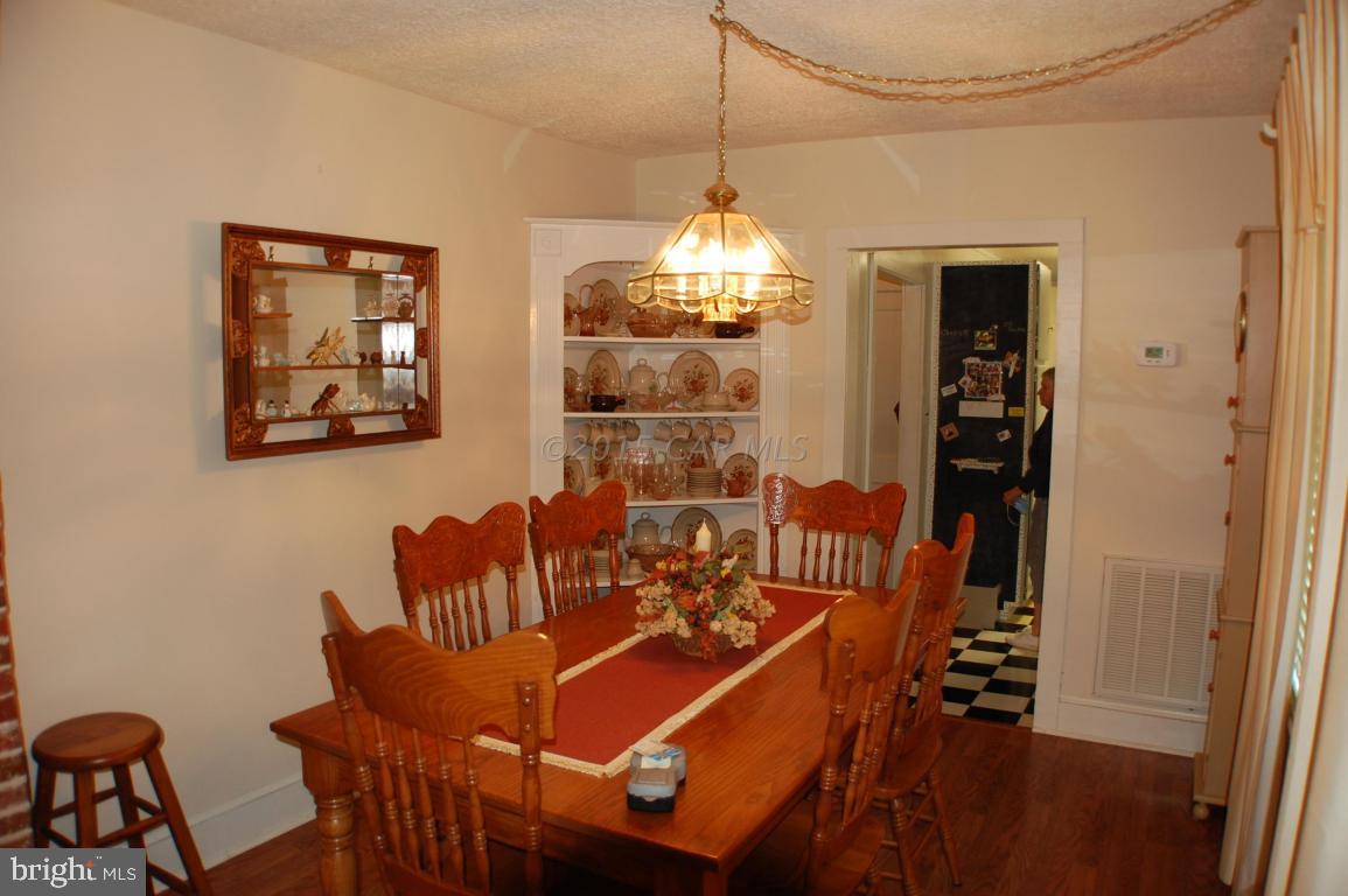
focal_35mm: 33
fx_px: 1235
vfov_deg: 39.9
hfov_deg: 57.3
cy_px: 448
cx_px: 674
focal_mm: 22
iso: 400
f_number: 3.8
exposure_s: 1/60
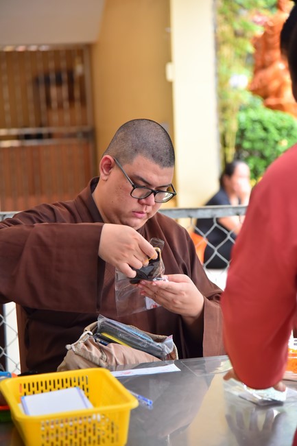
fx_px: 1176
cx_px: 148
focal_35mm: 95
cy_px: 223
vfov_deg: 21.5
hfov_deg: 14.4
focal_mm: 95
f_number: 4.5
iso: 1250
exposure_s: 1/125
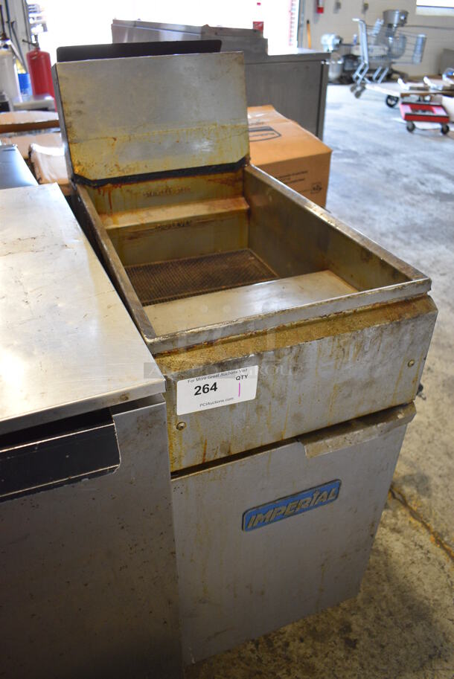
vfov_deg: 67.3
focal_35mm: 27
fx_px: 510
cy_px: 340
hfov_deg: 48.0
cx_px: 227
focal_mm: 18
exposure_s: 1/125
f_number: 3.5
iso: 1100
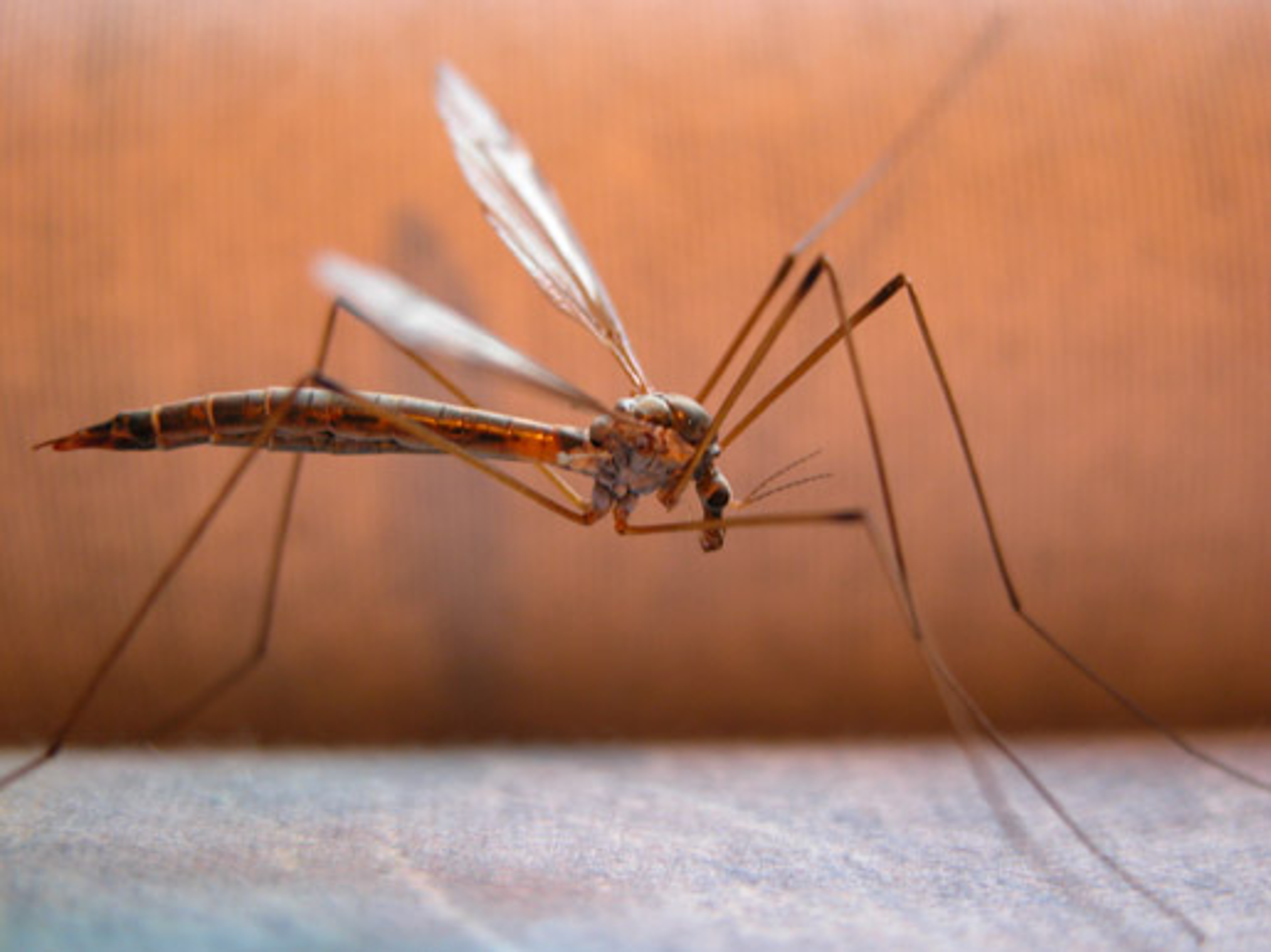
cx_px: 636
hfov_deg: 24.1
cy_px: 476
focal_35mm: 81
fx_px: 2973
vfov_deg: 18.2
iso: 100
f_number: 3.5
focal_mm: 21
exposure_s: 1/45.3
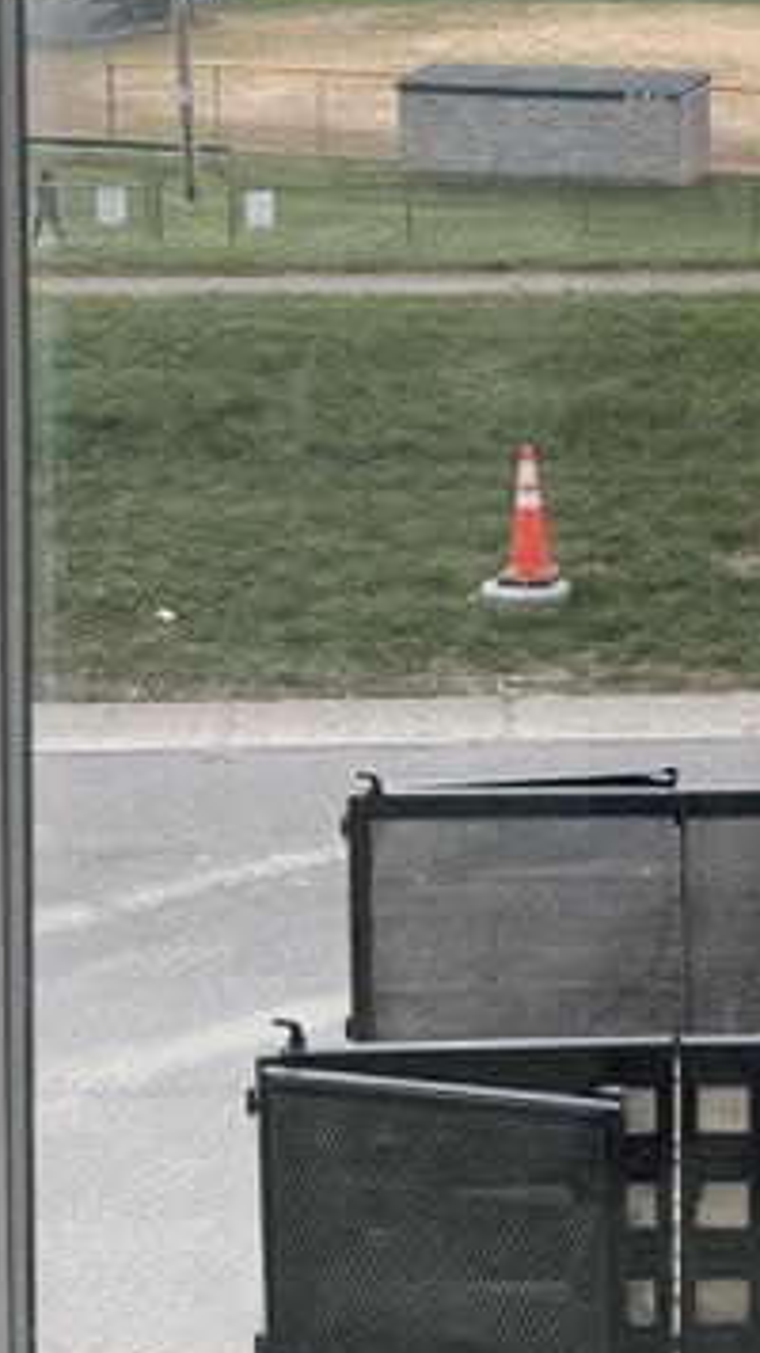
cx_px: 863
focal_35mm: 94
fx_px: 3371
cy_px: 65
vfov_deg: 22.0
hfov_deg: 12.6
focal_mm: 6.86
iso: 80
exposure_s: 1/1980
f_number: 1.78
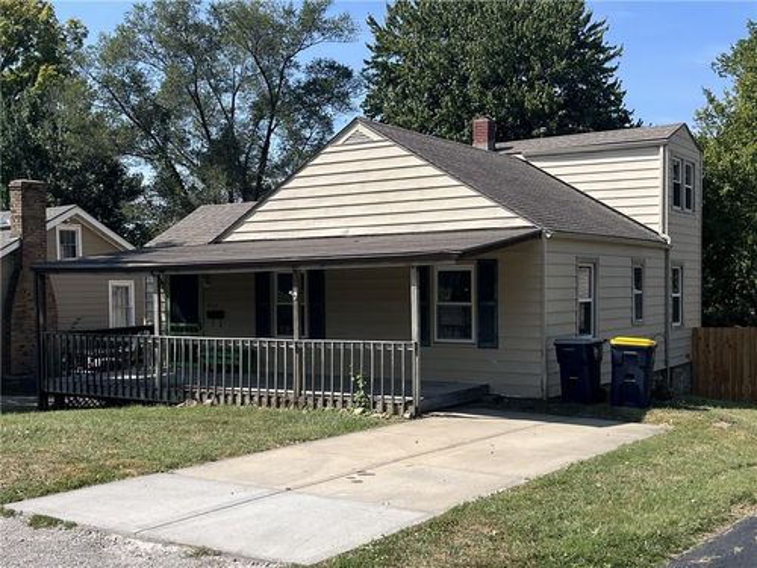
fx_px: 569
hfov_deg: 67.3
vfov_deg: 53.1
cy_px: 284
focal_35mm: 26
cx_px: 378
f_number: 1.6
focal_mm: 5.1
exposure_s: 1/2967
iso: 50
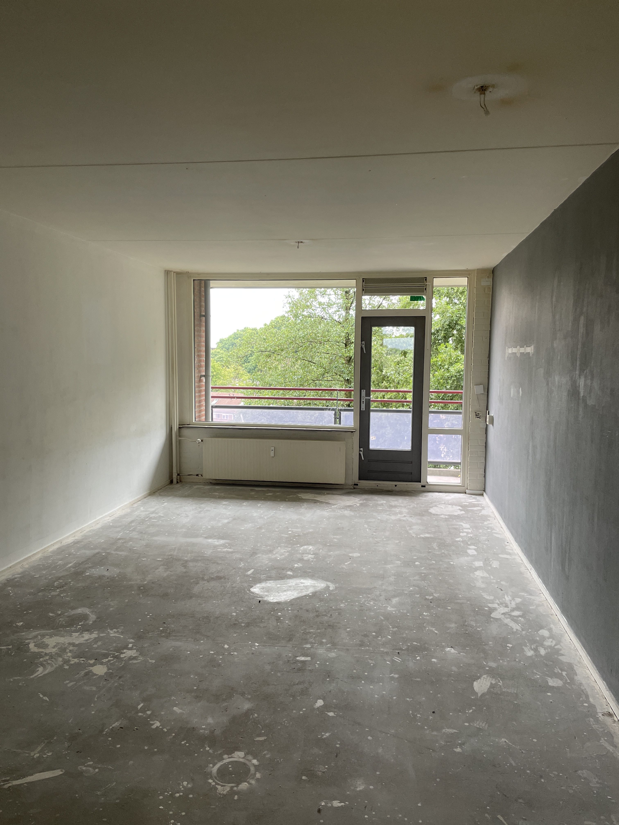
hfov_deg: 53.1
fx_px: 620
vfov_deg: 67.3
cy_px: 412
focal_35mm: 26
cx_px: 310
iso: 100
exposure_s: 1/100
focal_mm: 4.2
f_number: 1.6
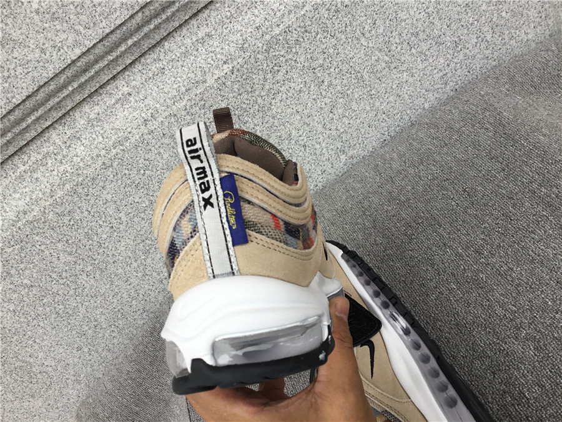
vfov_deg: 45.4
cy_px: 211
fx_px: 503
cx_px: 281
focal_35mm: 31
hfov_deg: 58.4
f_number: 2.4
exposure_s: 1/103
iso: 25
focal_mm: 3.3
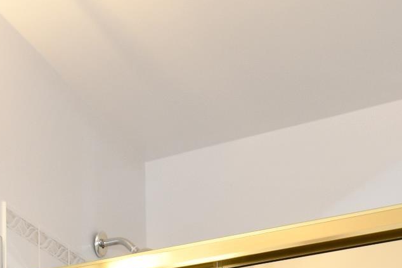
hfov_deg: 25.3
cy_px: 577
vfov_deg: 13.9
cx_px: 92
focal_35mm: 79
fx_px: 882
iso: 400
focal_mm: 12
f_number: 5.6
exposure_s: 1/80
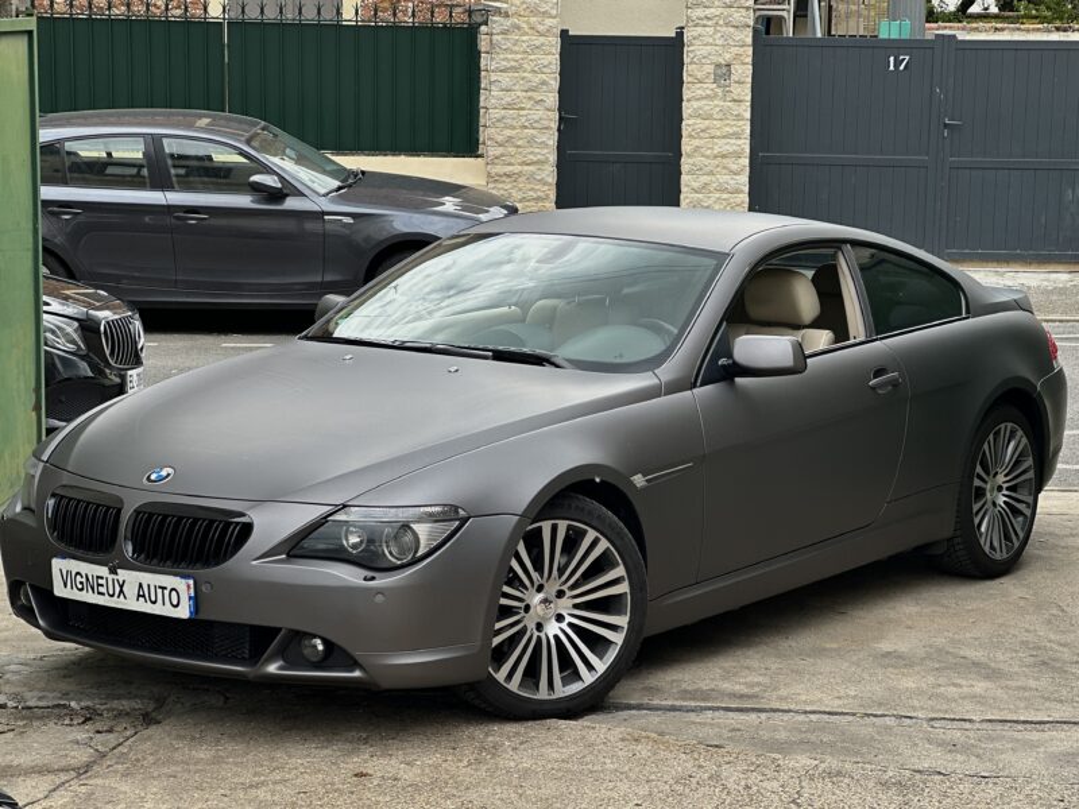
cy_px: 404
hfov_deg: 25.3
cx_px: 540
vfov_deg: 19.1
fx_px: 2400
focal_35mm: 77
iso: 25
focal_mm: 9
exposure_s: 1/161
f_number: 2.8
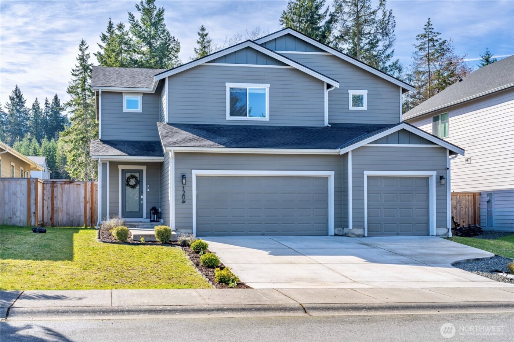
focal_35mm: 42
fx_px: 600
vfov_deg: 31.9
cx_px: 257
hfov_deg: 46.4
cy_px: 171
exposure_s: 1/640
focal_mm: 42
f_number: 11
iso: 100
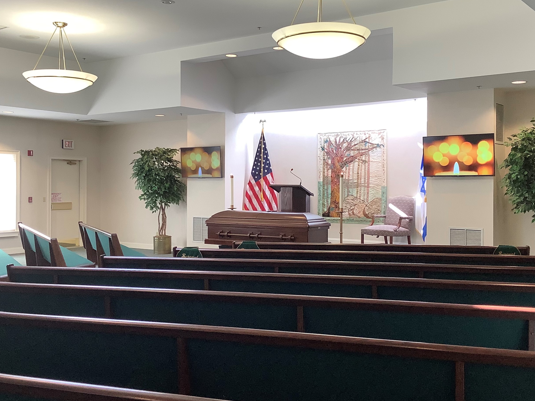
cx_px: 262
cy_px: 189
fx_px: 618
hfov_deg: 46.8
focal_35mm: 40
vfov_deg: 35.9
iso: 64
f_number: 2.4
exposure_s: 1/60
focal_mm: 3.3
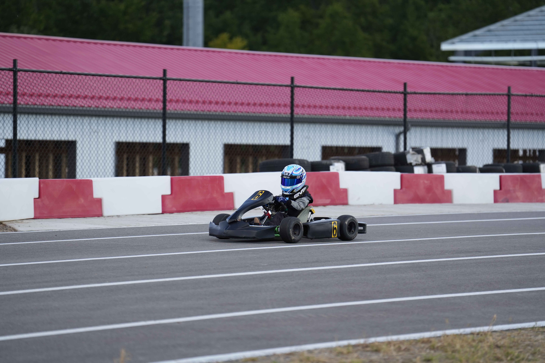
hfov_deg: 12.9
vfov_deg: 8.6
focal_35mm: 159
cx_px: 272
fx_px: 2407
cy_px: 182
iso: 200
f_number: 2.8
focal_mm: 159
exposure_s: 1/1250
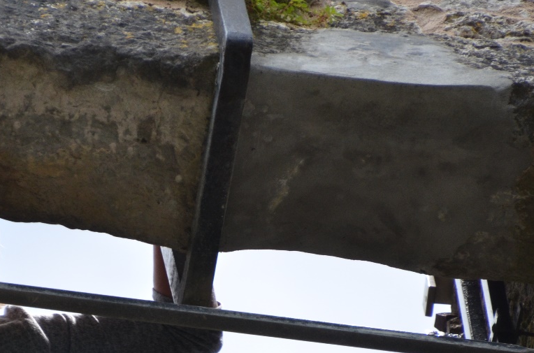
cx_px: 117
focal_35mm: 1257
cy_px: 356
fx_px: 18595
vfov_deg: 1.1
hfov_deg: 1.6
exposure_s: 1/1000
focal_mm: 400
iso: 560
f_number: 6.3
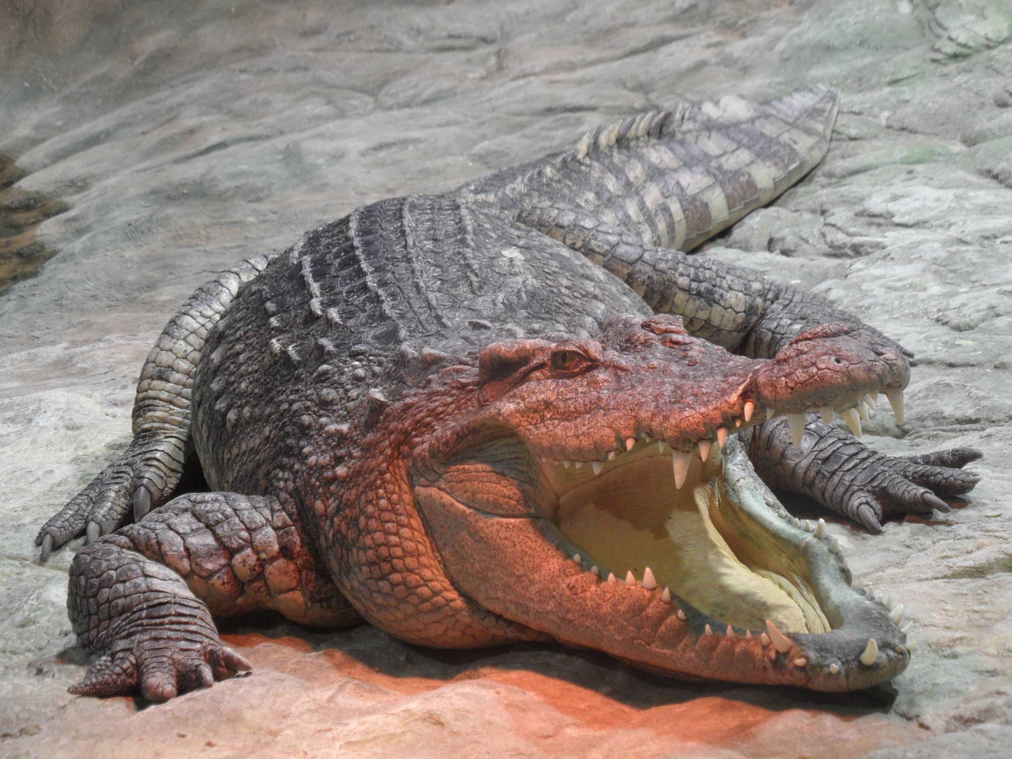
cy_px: 380
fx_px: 2924
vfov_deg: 14.8
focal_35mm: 100
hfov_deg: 19.6
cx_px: 506
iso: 200
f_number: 4.4
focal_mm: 16.3
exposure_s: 1/8
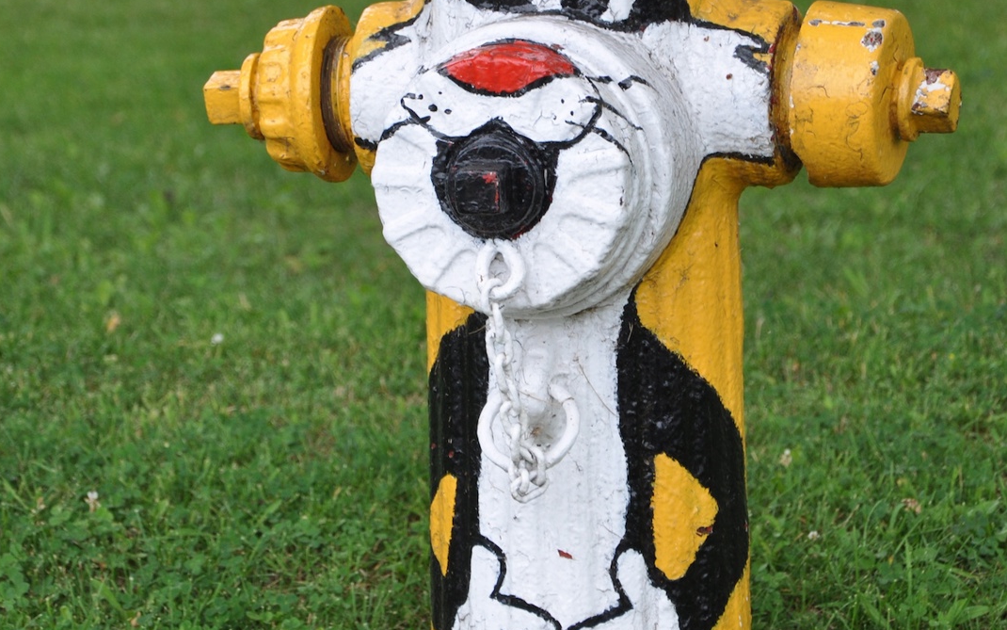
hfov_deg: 8.6
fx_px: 6663
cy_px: 252
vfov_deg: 5.4
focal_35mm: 243
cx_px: 502
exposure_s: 1/200
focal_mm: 105
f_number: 7.1
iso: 400
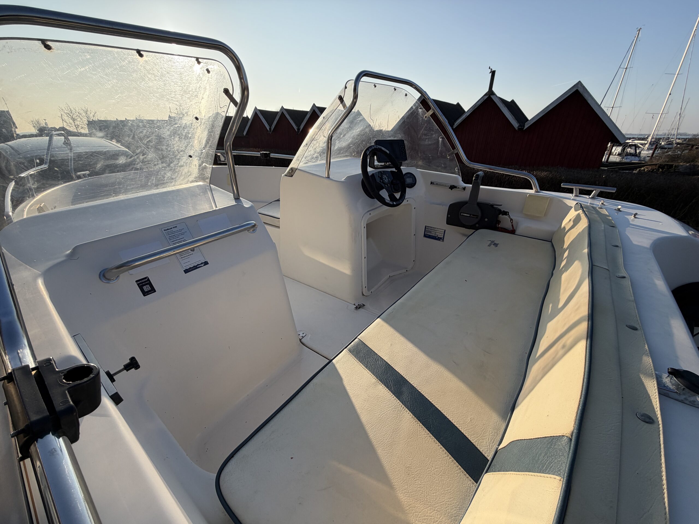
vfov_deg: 85.7
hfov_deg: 102.1
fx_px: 283
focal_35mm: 14
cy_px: 262
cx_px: 350
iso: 32
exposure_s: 1/1145
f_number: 2.2
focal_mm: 2.22
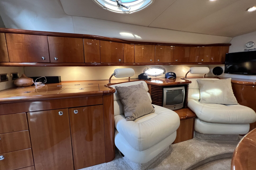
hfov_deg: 104.3
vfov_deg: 81.1
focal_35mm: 14
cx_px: 128
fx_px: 100
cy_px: 81
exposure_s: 1/79
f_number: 1.8
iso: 250
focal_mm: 1.57
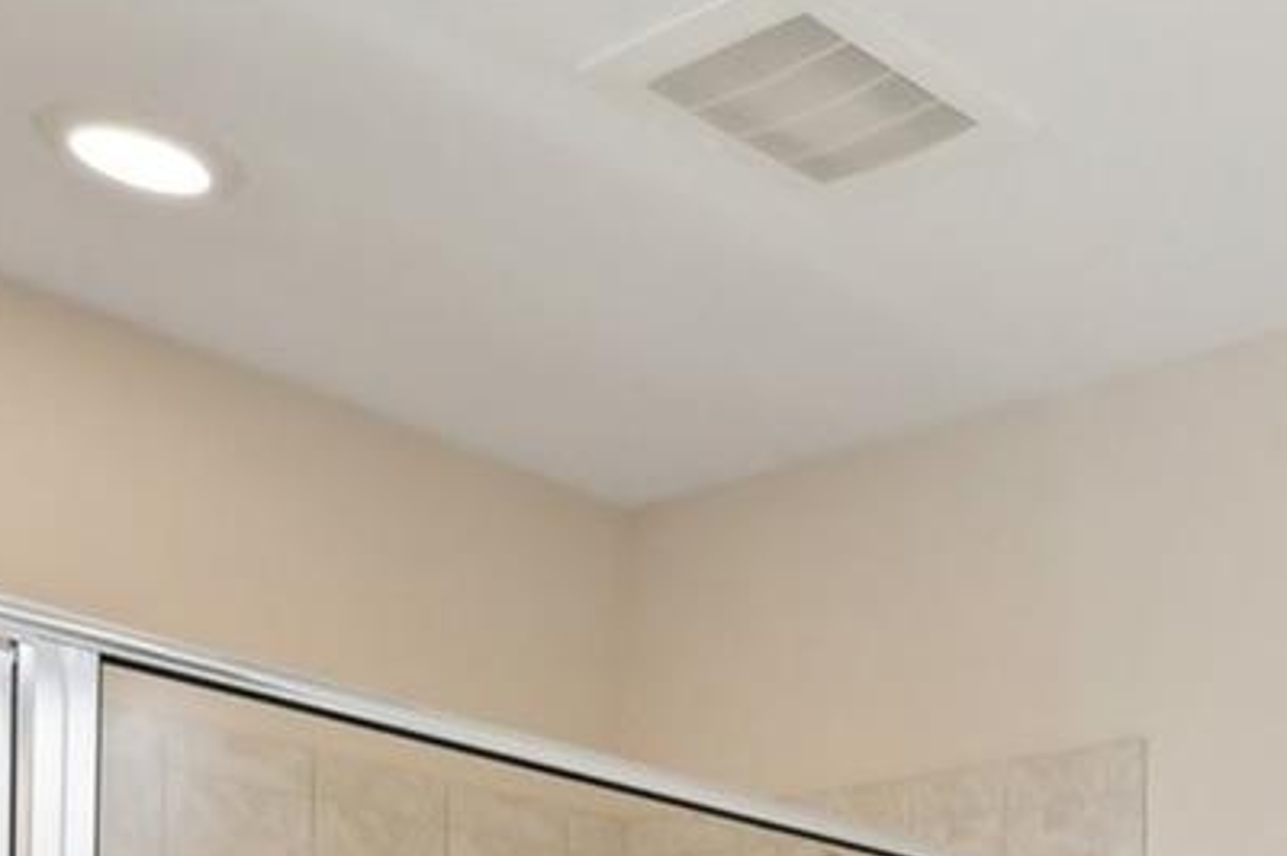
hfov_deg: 29.0
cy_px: 1311
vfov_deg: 20.4
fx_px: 2000
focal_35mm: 56
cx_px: 1676
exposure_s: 1/20
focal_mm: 14
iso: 400
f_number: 8
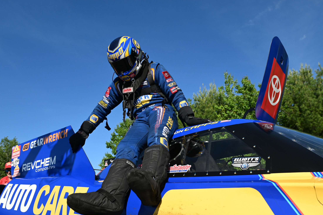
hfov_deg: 65.5
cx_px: 157
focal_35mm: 28
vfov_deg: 46.2
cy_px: 124
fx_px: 251
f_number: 4.5
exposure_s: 1/2500
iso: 320
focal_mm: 24
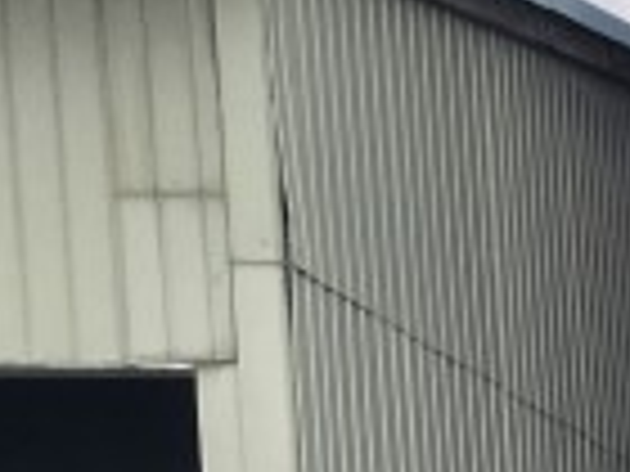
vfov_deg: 7.9
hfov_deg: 9.8
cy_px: 1335
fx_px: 3021
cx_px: 1719
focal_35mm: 166
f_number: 2.2
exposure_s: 1/561
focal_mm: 4.15
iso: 25
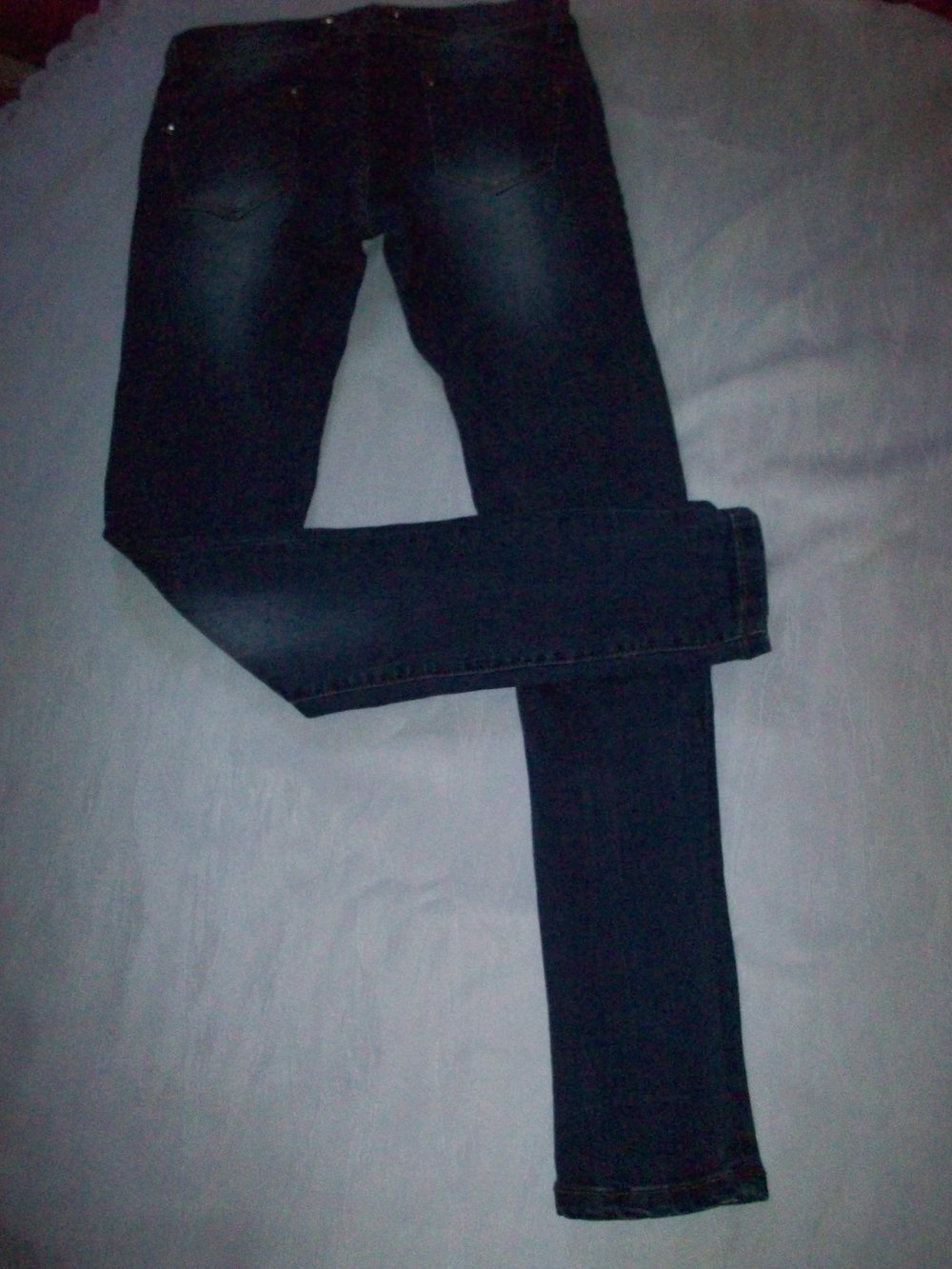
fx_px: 1357
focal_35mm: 37
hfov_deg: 38.7
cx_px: 476
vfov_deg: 50.1
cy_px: 634
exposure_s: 1/128
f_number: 2.8
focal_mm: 6.2
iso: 400
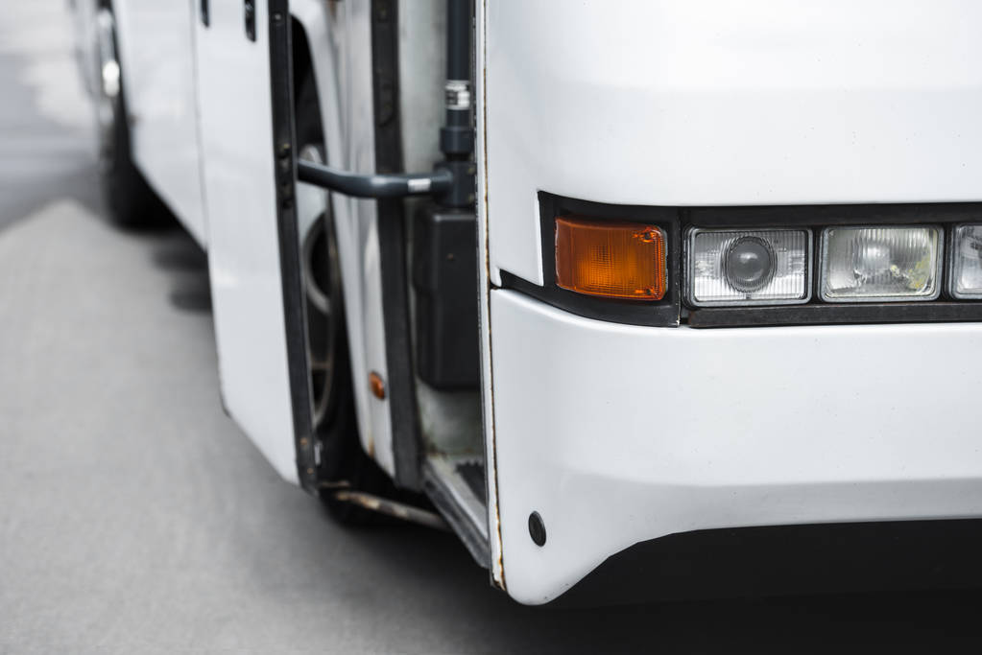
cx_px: 491
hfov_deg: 19.4
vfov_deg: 13.1
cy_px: 328
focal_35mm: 105
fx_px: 2865
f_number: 3.5
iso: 160
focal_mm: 105
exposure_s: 1/640
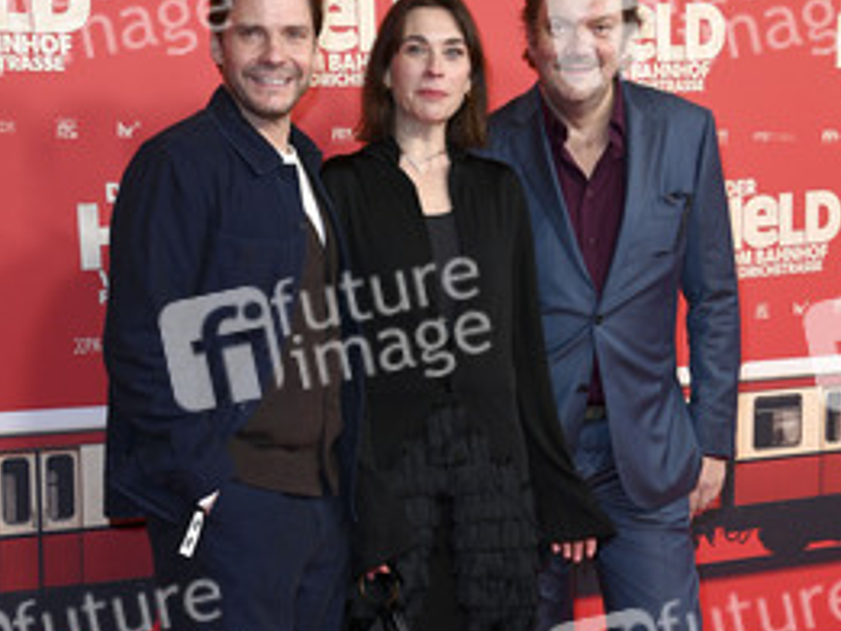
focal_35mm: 81
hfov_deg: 24.1
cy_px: 496
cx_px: 419
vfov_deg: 18.1
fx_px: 1969
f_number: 5.6
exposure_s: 1/250
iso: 800
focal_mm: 55
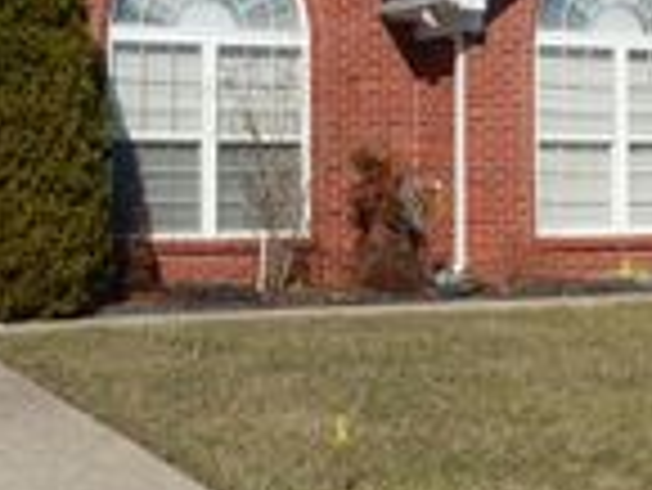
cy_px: 142
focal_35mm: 86
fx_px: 1621
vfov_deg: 17.1
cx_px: 211
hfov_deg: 22.6
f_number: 4
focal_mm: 4.5
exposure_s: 1/2000
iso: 125
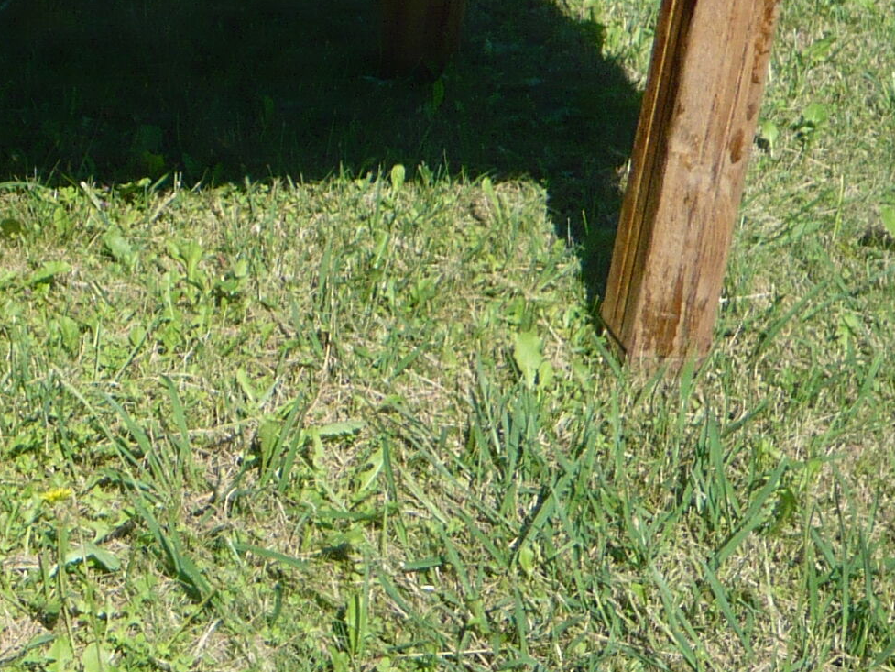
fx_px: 2276
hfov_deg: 20.2
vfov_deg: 16.5
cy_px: 10
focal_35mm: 88
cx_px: -299
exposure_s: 1/125
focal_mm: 4.6
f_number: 8
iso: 100
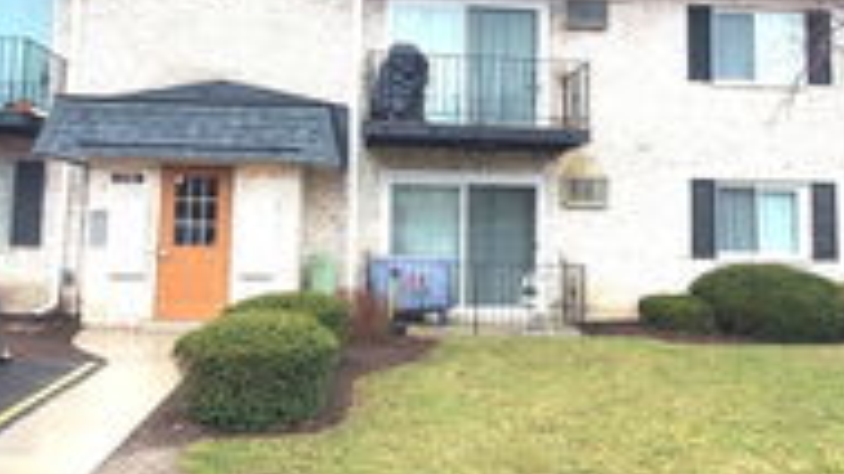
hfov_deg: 61.0
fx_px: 716
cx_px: 413
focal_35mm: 32
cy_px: 157
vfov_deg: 36.2
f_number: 2.2
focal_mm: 1.8
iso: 50
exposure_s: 1/343
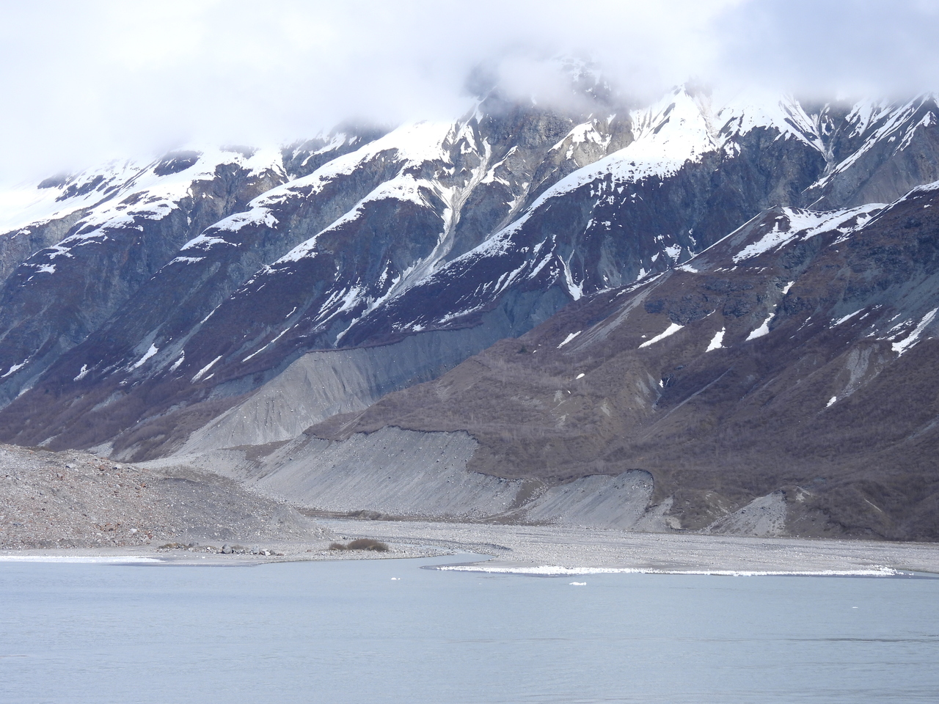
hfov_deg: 23.0
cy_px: 352
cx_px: 470
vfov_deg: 17.4
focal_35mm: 85
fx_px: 2306
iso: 100
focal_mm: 15.2
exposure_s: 1/1250
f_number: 4
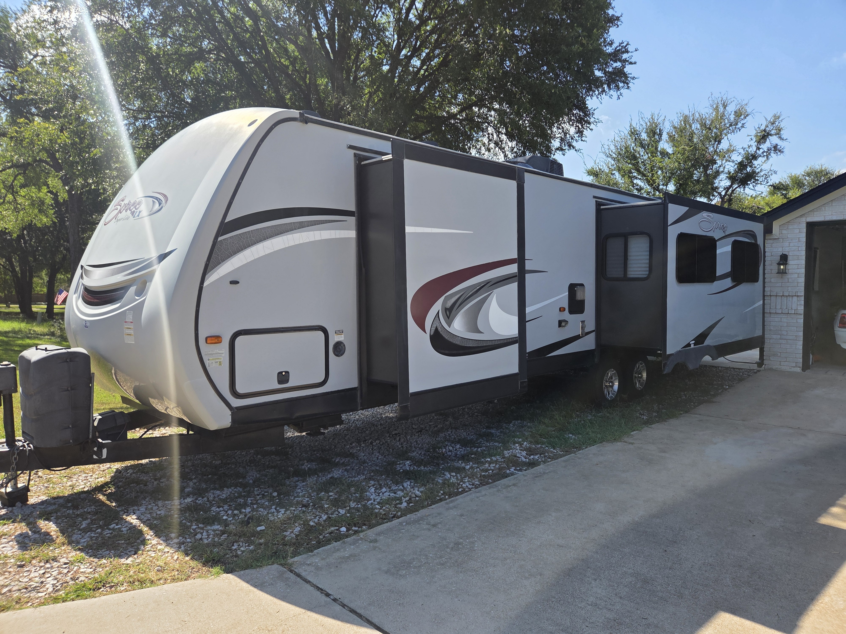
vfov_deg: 58.9
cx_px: 423
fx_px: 562
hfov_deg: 73.9
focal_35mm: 23
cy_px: 317
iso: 80
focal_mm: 5.4
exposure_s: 1/2686
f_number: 1.8
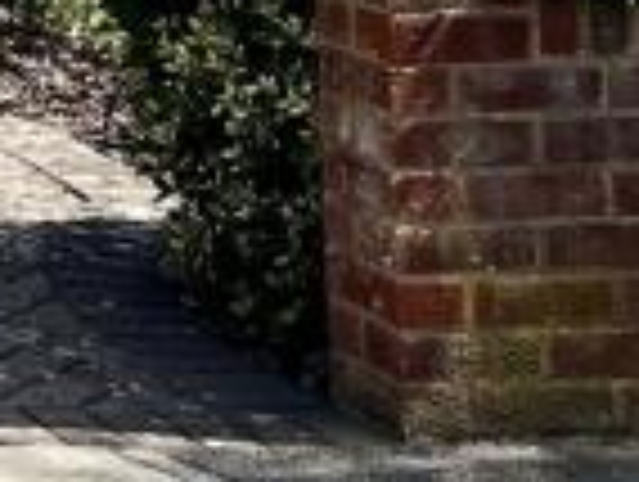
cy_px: -779
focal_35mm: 187
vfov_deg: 7.3
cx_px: -1152
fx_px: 3458
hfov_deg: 9.0
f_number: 1.6
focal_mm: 5.1
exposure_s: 1/3521
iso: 50
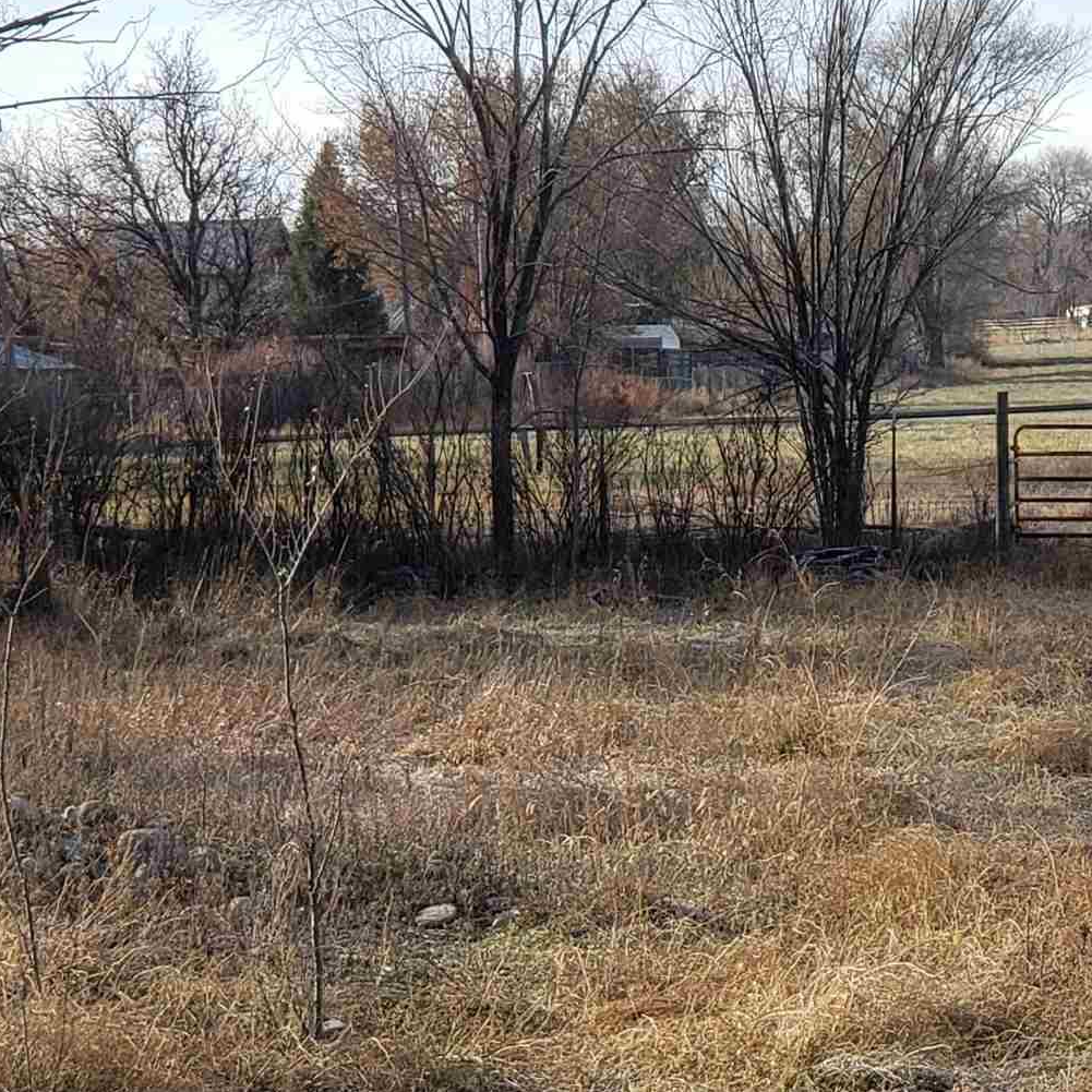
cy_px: 1104
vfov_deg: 12.2
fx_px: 5032
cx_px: 1233
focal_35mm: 141
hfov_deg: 12.2
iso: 32
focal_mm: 6
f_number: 2.4
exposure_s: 1/432
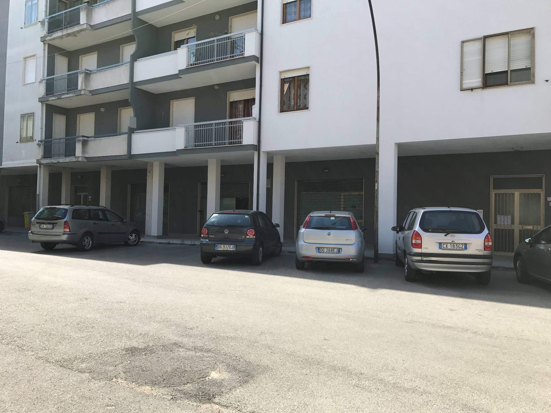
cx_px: 276
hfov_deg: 63.4
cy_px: 206
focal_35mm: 28
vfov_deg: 49.7
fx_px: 446
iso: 20
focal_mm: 3.99
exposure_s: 1/1168
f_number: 1.8
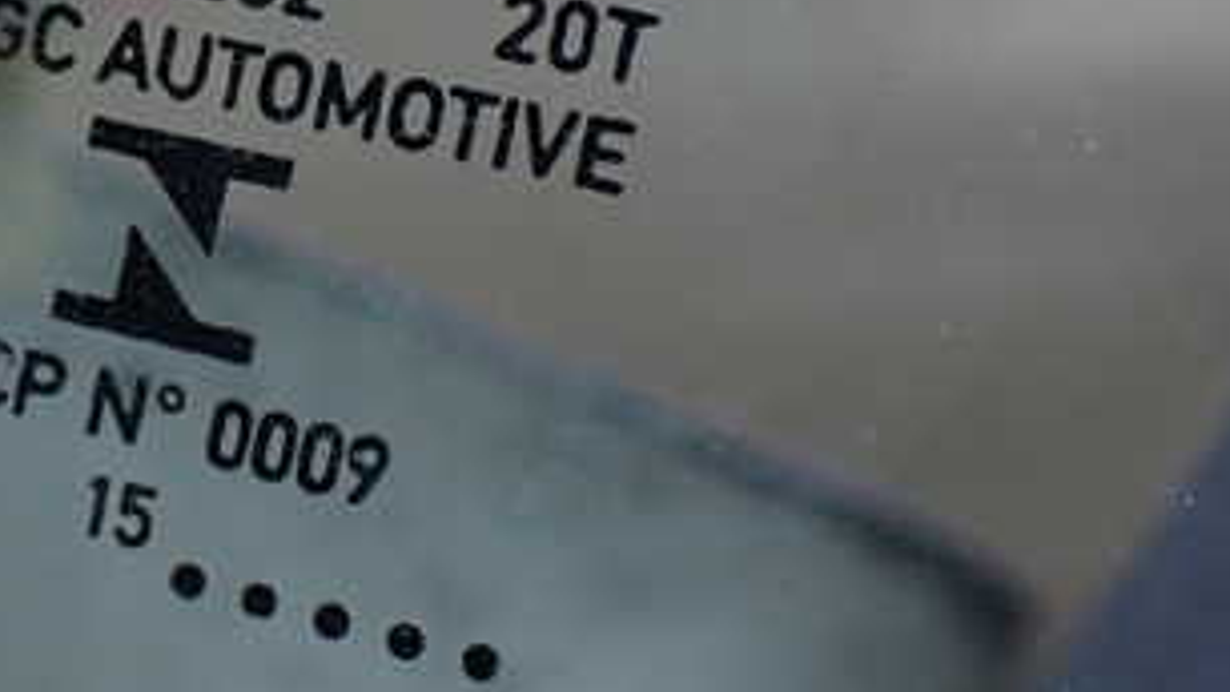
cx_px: 88
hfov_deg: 31.1
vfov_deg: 18.6
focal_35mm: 64
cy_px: 101
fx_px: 2087
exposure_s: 1/125
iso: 200
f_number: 2.3
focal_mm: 5.4
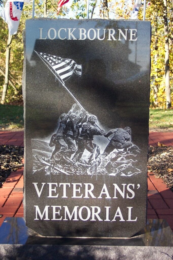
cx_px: 86
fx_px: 367
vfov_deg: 38.9
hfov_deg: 26.5
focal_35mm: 51
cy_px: 130
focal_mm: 10.7
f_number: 3.4
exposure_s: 1/350
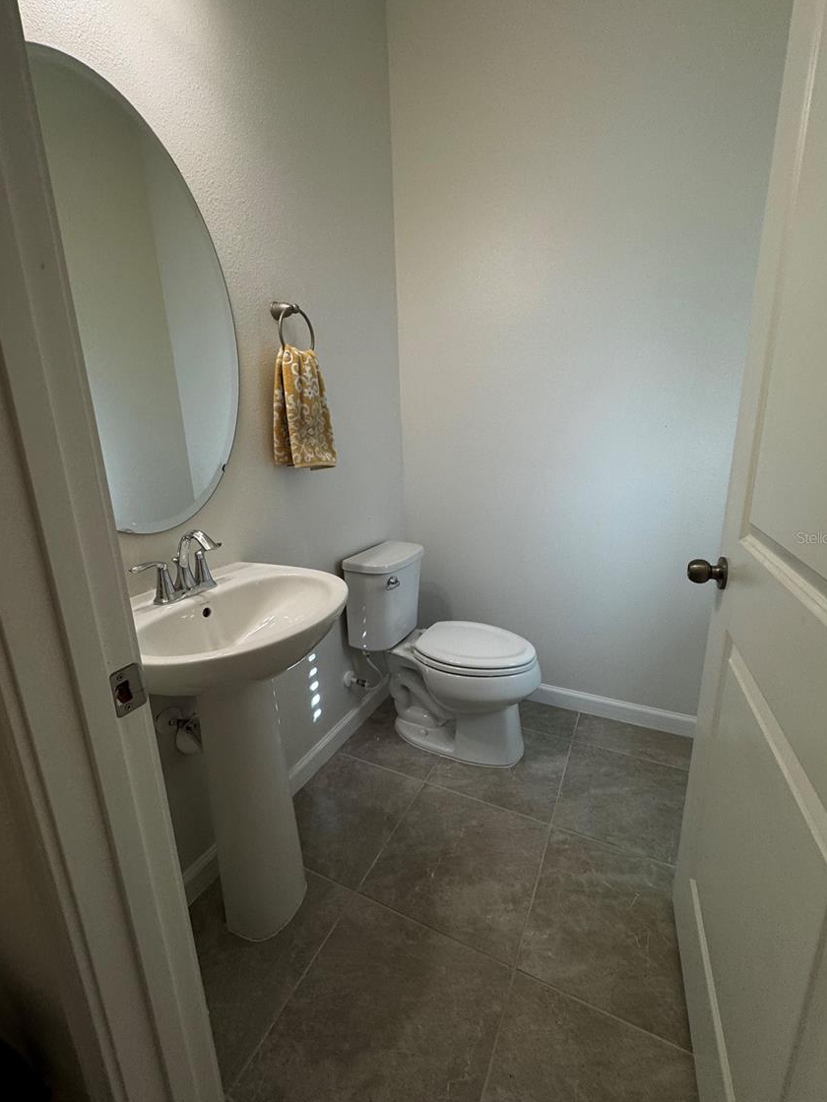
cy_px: 537
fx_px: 478
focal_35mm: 15
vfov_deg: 98.2
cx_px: 423
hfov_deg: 81.7
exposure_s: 1/120
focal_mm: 2.22
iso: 125
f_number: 2.2
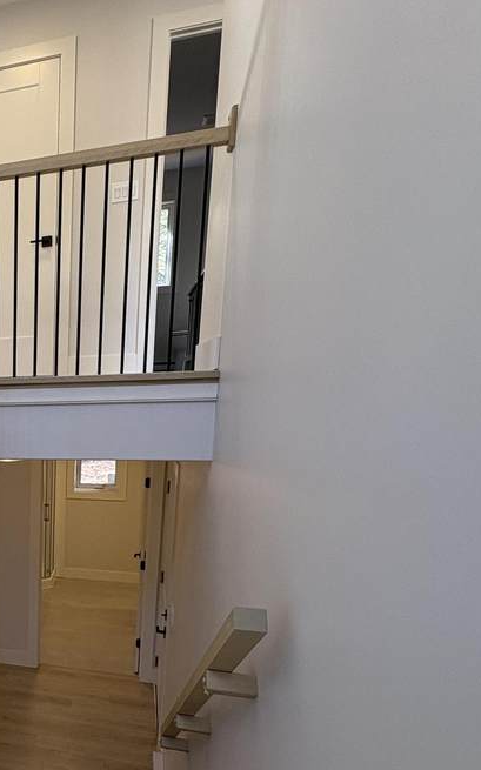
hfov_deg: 34.0
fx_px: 609
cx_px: -107
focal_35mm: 29
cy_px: 507
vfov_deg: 63.2
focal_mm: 2.22
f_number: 2.2
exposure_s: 1/120
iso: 125
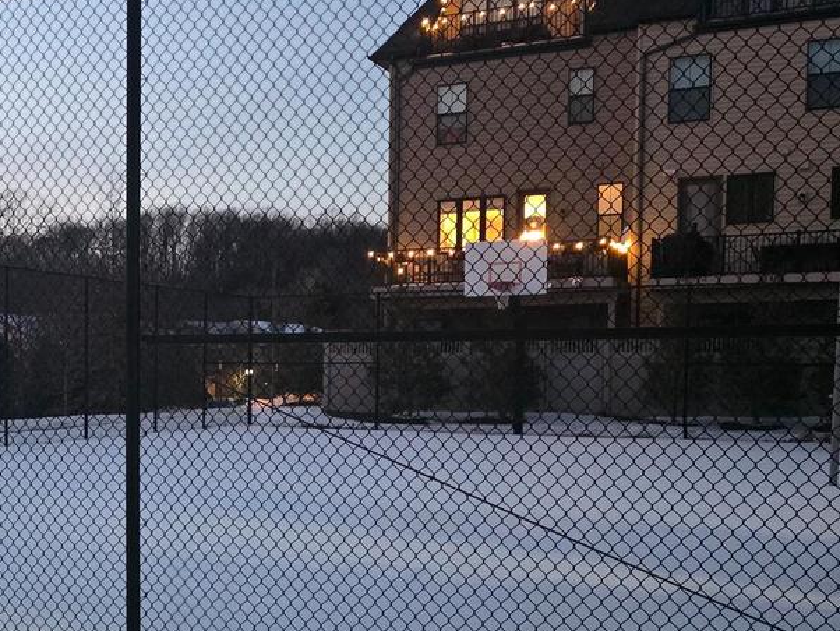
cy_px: 455
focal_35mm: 55
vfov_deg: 26.3
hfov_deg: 32.6
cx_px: 36
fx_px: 1335
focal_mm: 6.3
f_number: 1.7
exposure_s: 1/60
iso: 1600
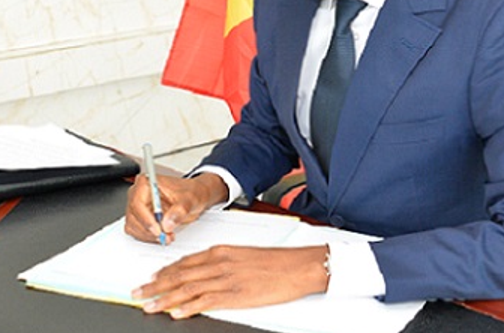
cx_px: 231
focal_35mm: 89
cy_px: 48
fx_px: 1242
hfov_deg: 22.9
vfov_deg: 15.1
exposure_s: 1/100
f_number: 6.3
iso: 4000
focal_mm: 46
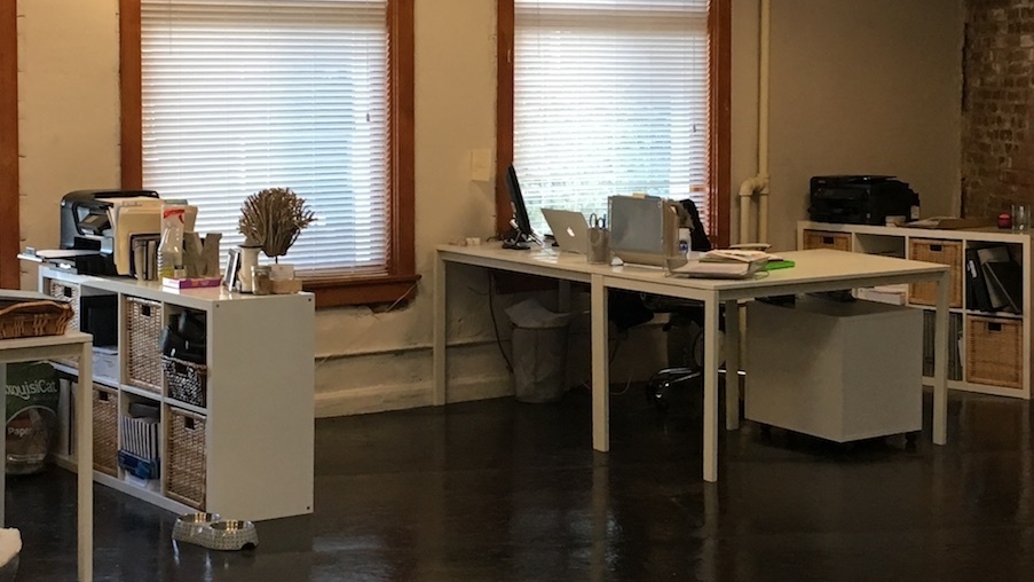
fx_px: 1919
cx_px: 560
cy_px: 192
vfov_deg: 17.2
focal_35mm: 70
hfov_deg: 30.1
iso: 40
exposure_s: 1/30
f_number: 2.2
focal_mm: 4.15
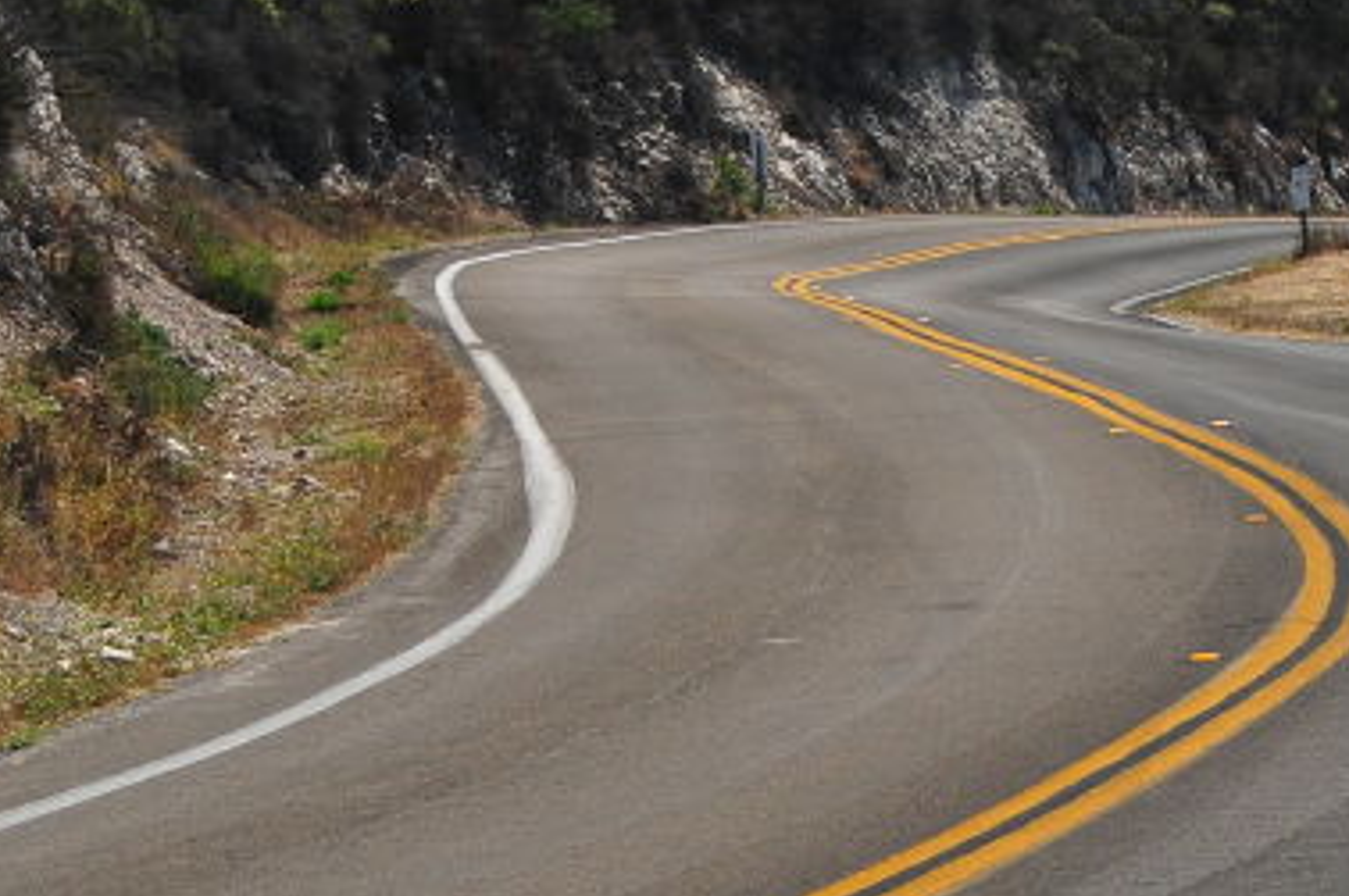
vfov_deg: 8.2
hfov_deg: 12.2
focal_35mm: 167
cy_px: 552
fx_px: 6234
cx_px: 1367
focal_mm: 35
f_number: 8
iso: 320
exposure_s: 1/250
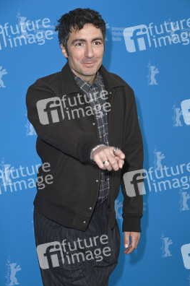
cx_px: 95
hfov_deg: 14.7
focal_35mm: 93
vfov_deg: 21.9
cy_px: 144
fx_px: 738
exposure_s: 1/250
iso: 640
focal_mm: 92
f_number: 5.6
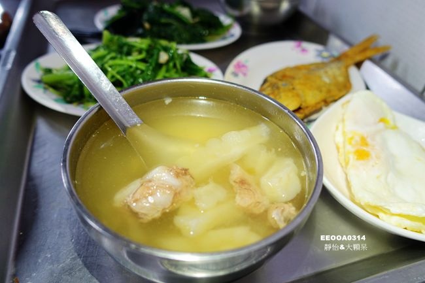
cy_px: 142
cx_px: 212
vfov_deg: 47.9
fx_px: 319
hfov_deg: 67.4
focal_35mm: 27
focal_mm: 9.91
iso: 125
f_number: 2.2
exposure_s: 1/30
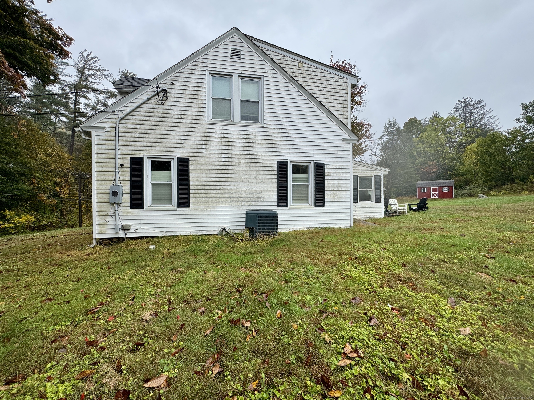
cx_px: 267
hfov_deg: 102.1
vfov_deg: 85.7
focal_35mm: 14
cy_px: 200
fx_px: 216
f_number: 2.2
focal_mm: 2.22
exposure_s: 1/669
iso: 50
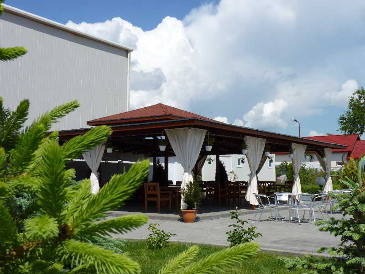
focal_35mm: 44
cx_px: 182
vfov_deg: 32.9
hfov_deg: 42.9
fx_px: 464
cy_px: 137
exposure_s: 1/500
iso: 80
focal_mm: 7.8
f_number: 6.3
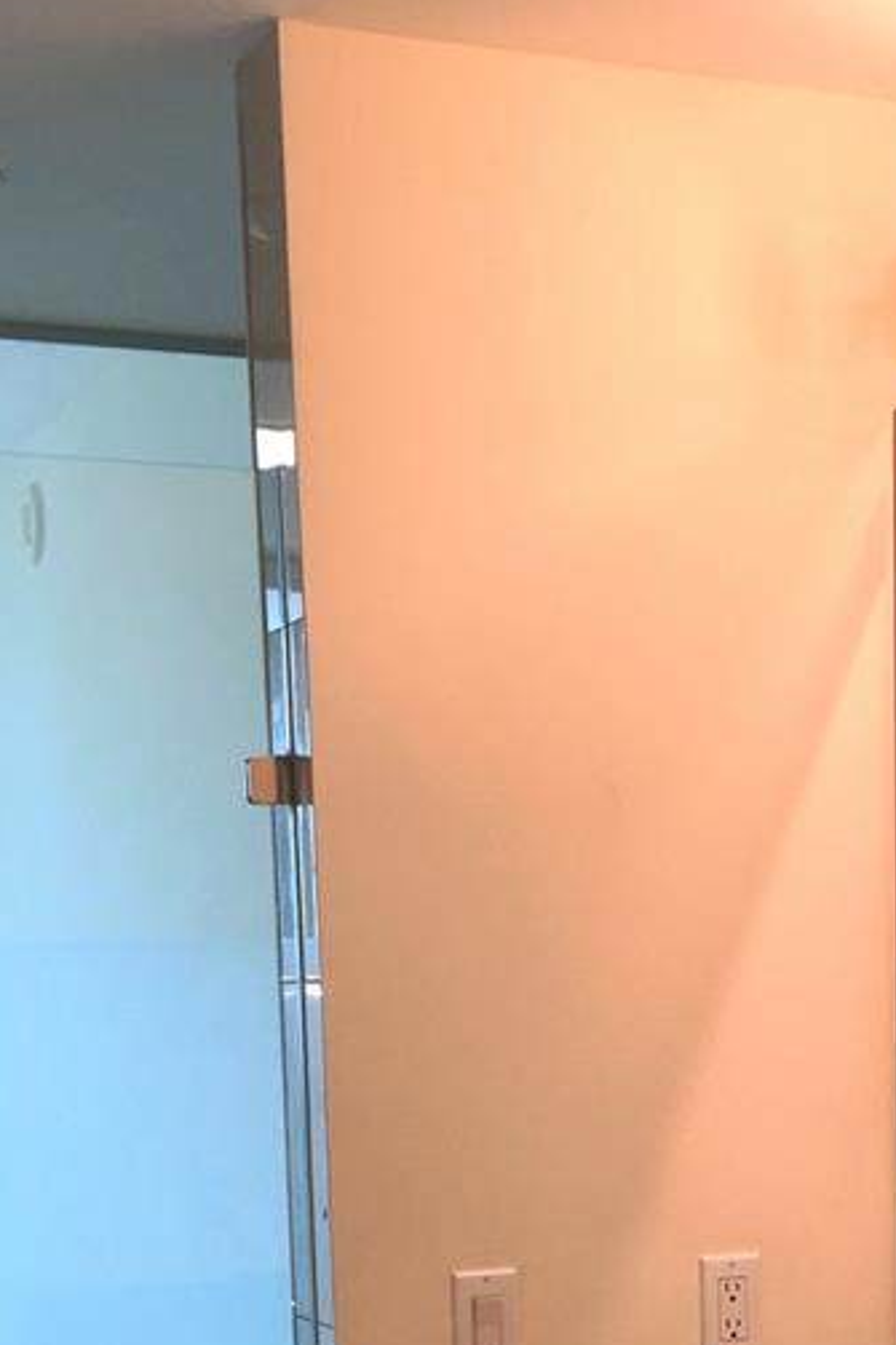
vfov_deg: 26.3
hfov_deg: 18.8
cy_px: 1407
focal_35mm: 72
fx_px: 2690
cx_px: 639
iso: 40
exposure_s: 1/120
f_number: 2.2
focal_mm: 4.15
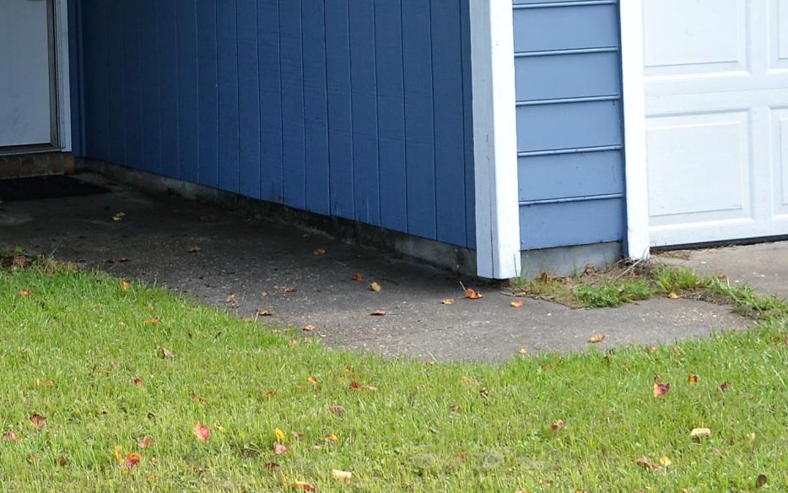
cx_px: 87
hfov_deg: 19.0
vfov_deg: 11.8
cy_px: -142
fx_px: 2320
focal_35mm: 108
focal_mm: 22
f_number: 5.6
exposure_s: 1/125
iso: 140
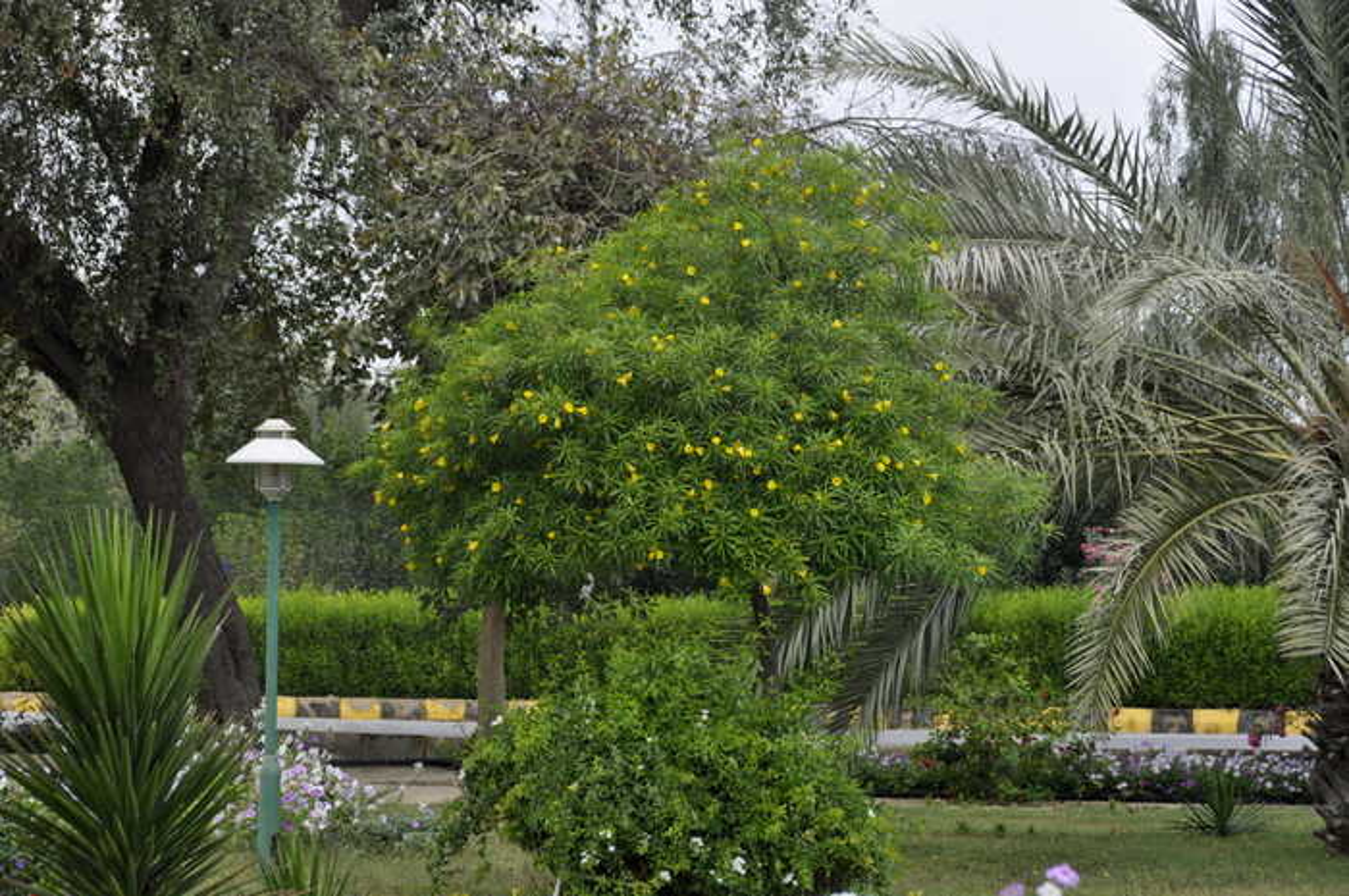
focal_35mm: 135
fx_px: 5053
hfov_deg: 15.2
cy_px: 448
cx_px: 674
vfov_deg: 10.1
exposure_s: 1/200
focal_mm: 90
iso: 200
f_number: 7.1
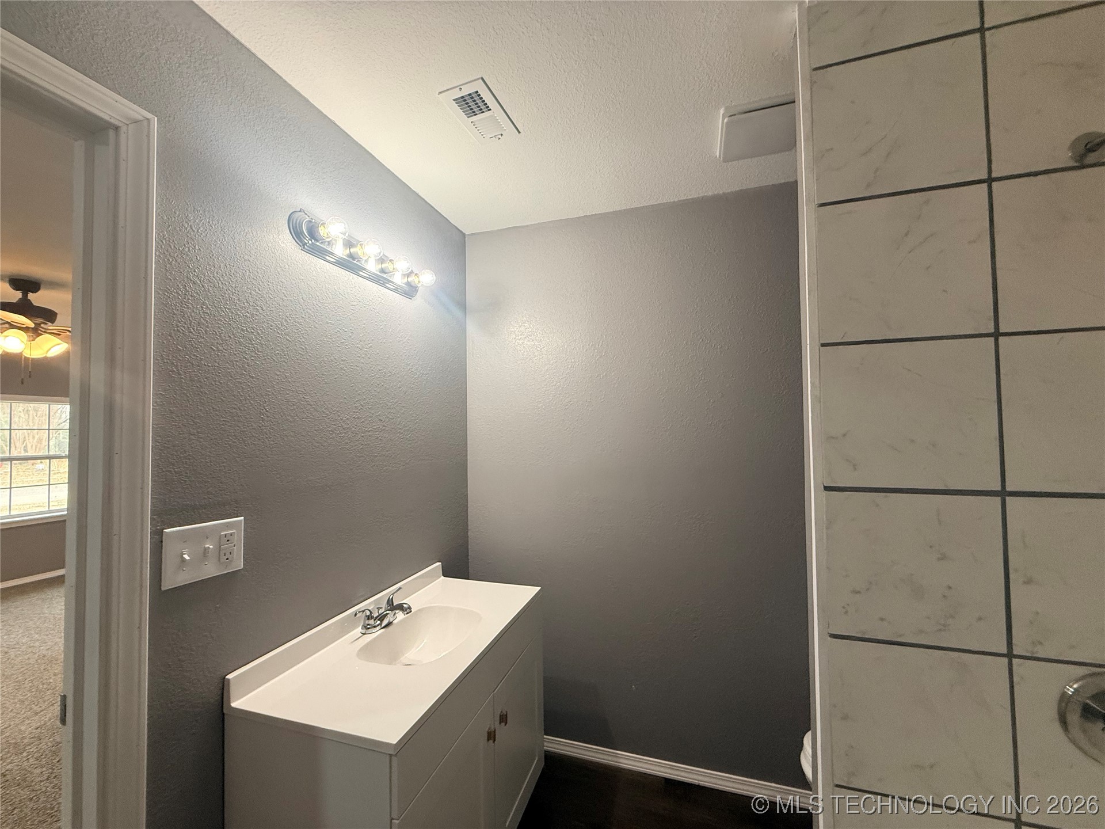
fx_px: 447
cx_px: 552
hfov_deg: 102.1
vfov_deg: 85.7
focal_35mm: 14
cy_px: 414
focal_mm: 2.22
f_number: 2.2
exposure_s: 1/120
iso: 250
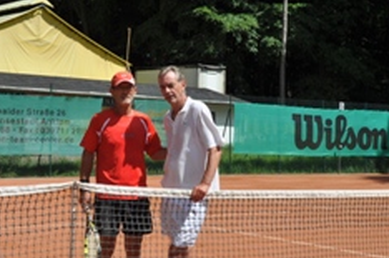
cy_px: 108
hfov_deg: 29.1
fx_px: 744
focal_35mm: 69
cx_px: 125
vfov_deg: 19.6
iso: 200
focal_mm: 24
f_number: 11
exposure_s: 1/500
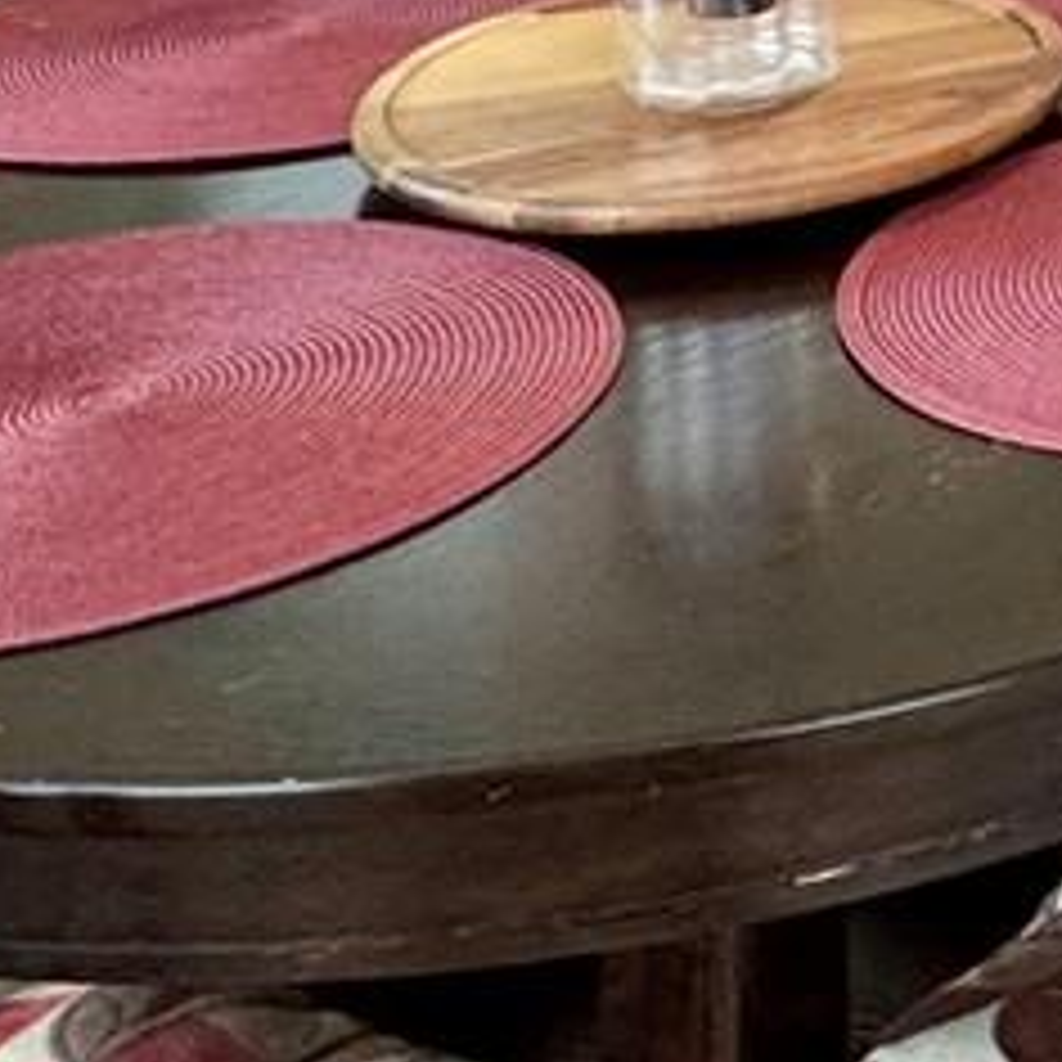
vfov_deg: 17.3
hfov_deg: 17.4
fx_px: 2916
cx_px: 1814
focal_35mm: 84
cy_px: -772
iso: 200
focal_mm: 2.22
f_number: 2.2
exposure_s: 1/60
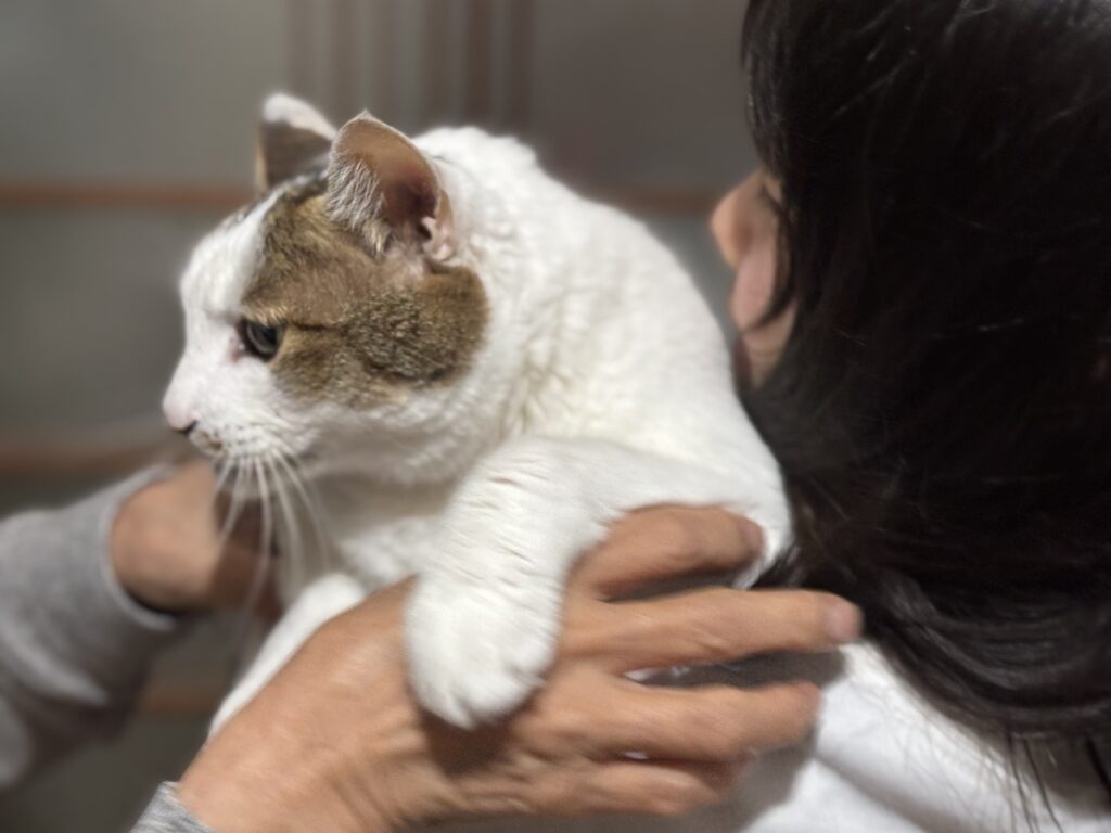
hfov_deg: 36.8
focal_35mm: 52
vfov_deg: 28.0
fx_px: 1669
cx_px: 556
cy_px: 416
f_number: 1.6
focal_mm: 5.96
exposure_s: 1/40
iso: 200
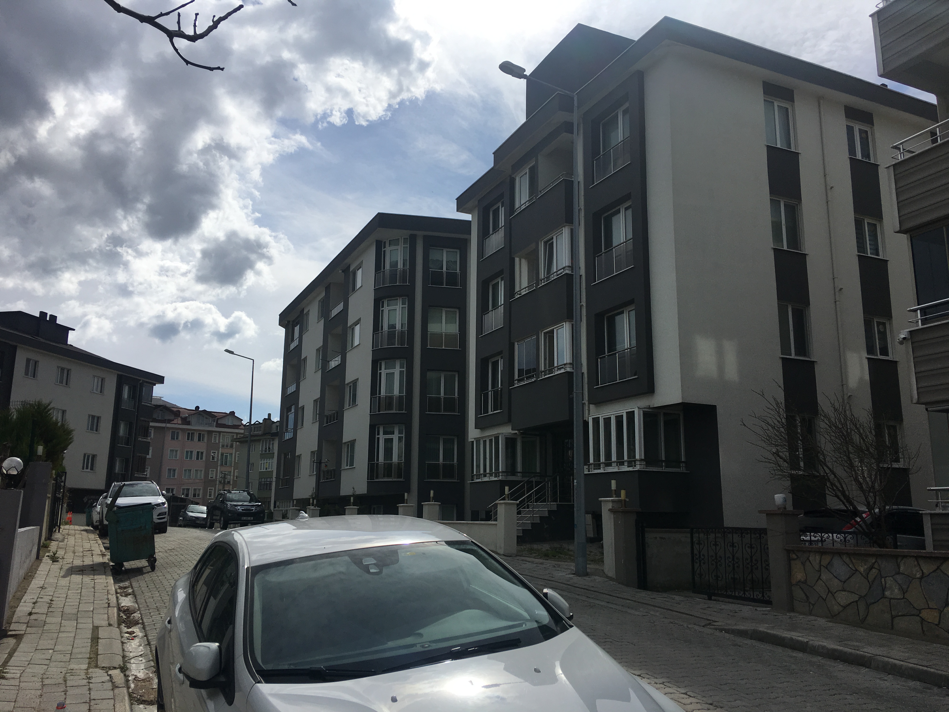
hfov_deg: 61.7
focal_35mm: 29
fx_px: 795
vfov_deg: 48.2
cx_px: 474
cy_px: 356
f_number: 2.2
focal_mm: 4.15
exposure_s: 1/5128
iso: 25
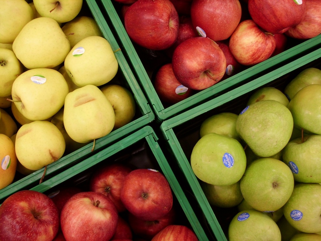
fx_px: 334
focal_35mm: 36
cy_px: 120
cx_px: 160
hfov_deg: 51.4
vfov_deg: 39.7
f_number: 2.9
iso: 64
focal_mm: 6.3
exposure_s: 1/13
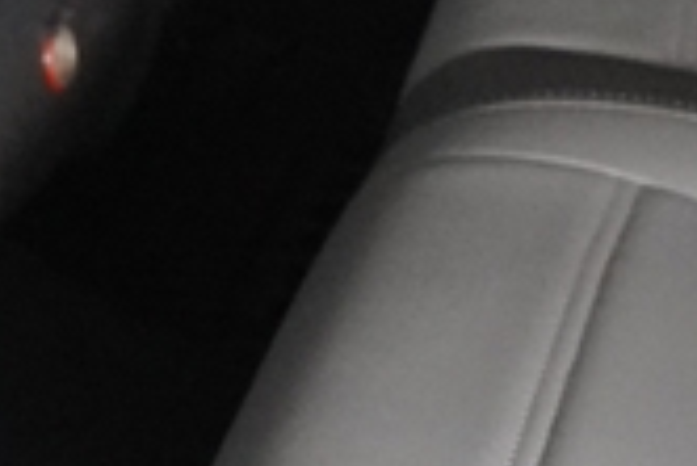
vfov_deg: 6.9
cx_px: 869
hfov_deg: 10.4
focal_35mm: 194
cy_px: -405
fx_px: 3761
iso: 5000
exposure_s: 1/160
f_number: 2.8
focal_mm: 21
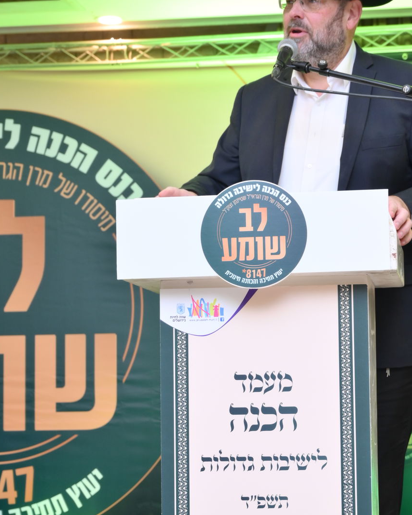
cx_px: 310
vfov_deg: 22.5
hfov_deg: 18.0
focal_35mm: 85
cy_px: 295
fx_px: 1296
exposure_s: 1/200
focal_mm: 46
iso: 800
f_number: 4
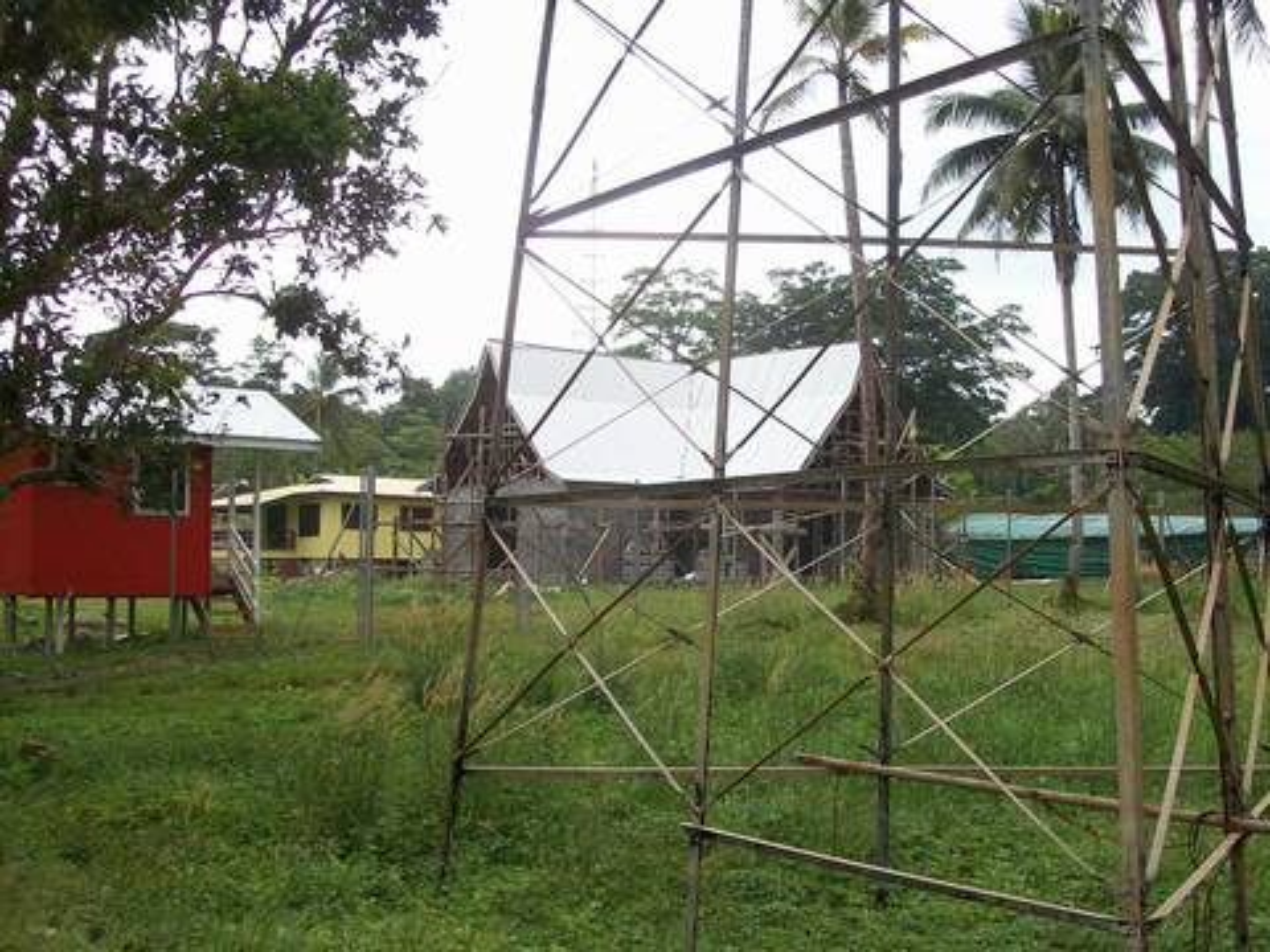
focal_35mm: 45
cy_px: 476
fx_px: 1651
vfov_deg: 32.2
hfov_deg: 42.1
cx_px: 635
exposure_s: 1/472
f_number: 3
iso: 80
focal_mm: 7.6
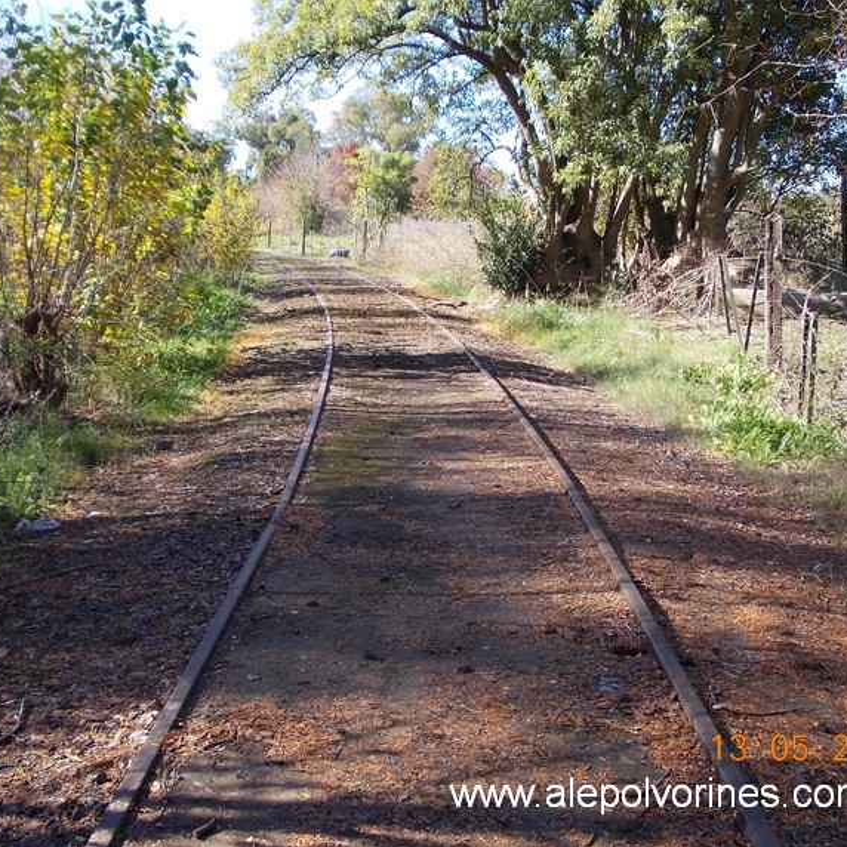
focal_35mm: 45
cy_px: 424
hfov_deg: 37.5
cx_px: 403
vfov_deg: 37.6
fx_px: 1246
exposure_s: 1/250
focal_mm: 5.3
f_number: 3.1
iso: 80
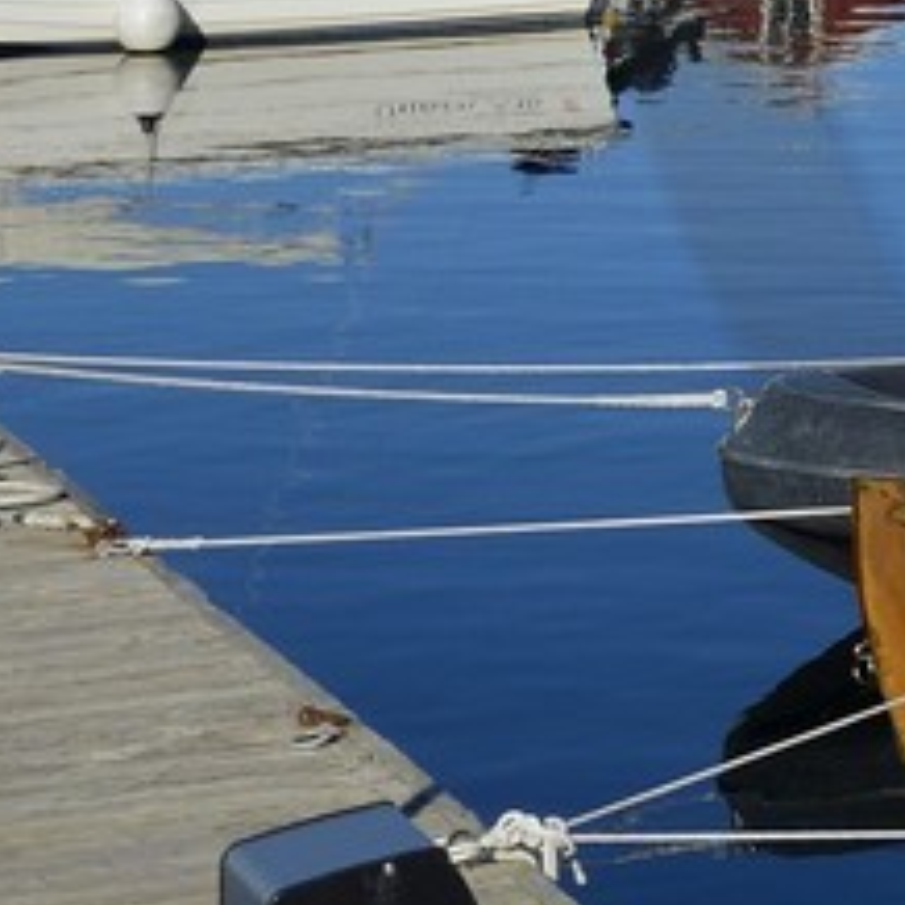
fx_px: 5886
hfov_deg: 8.1
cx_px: 2238
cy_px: -444
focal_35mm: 199
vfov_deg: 8.6
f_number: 14
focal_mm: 32
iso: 200
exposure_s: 1/250
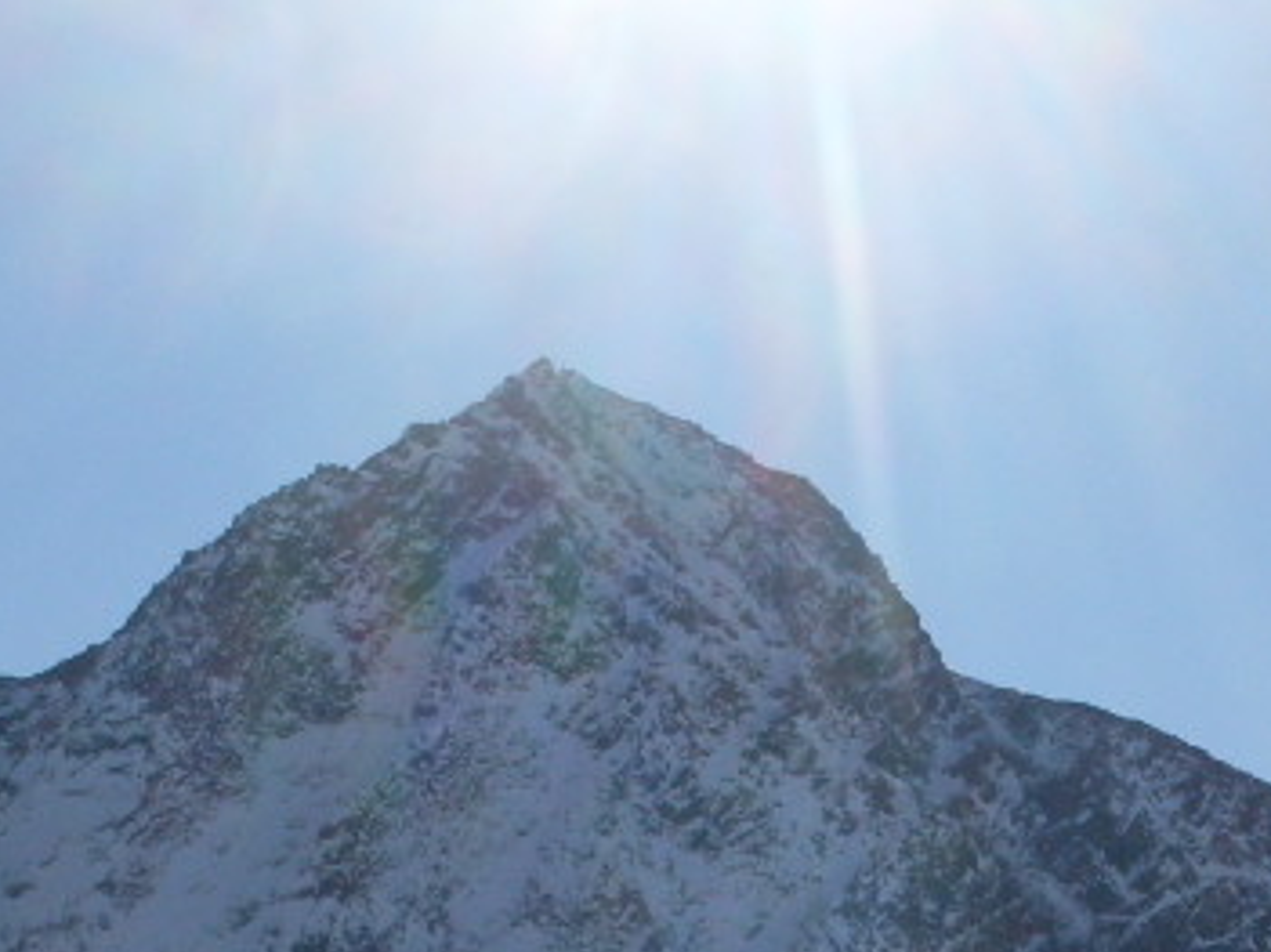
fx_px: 4074
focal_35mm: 111
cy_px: 1386
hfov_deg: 17.7
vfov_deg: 12.7
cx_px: 797
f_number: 8.4
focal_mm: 6.3
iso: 80
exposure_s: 1/750
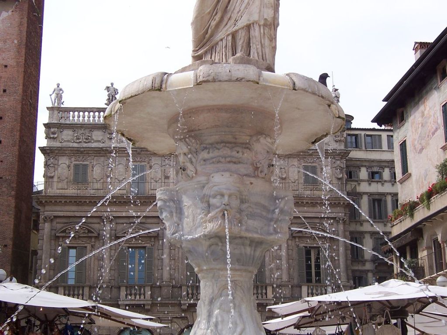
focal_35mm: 60
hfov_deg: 32.2
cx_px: 224
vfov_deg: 24.4
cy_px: 168
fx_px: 775
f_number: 4.8
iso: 80
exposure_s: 1/500
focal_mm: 10
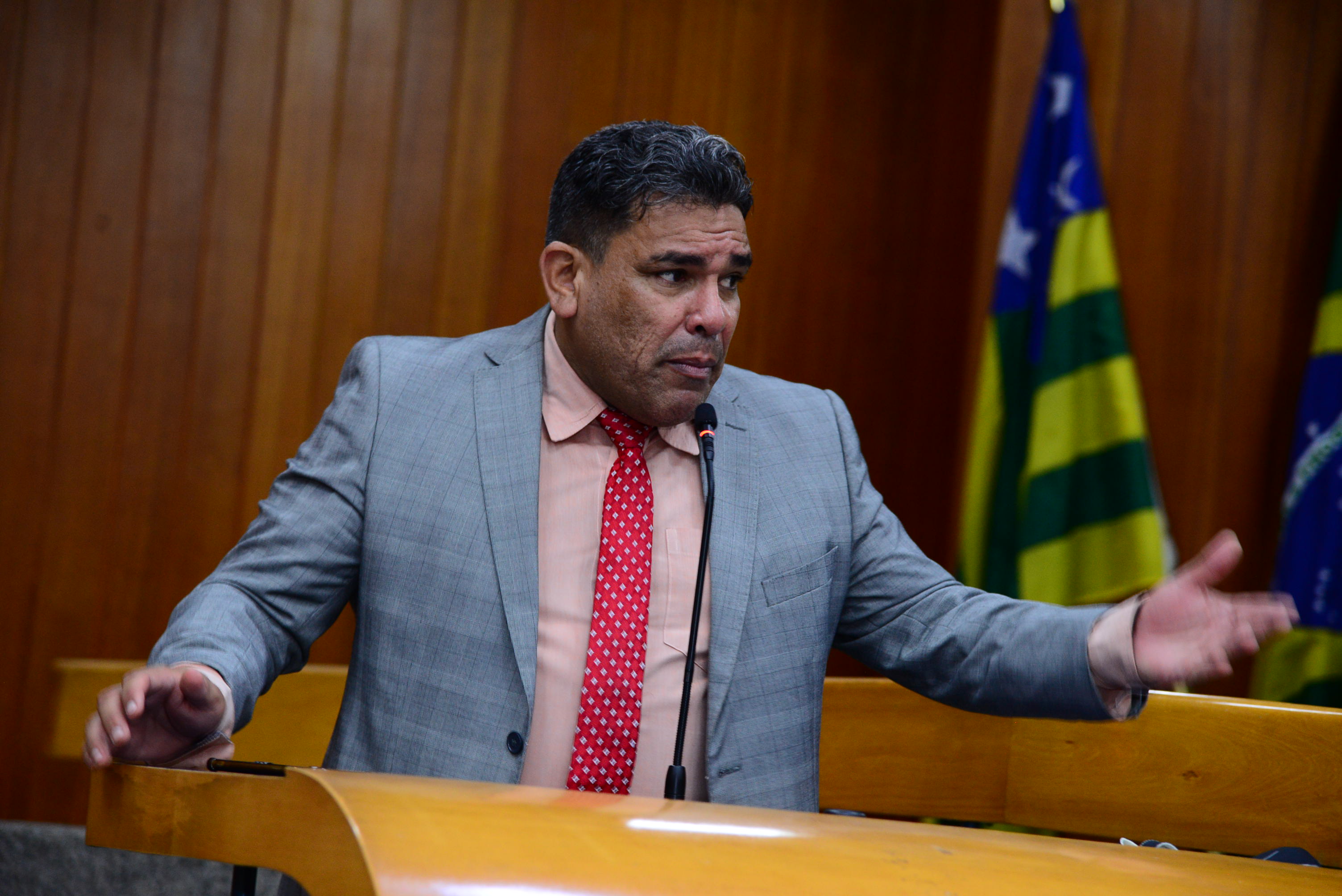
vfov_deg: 11.4
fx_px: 4475
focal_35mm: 120
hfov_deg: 17.1
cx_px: 671
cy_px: 448
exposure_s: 1/60
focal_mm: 120
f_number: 4.5
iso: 1600
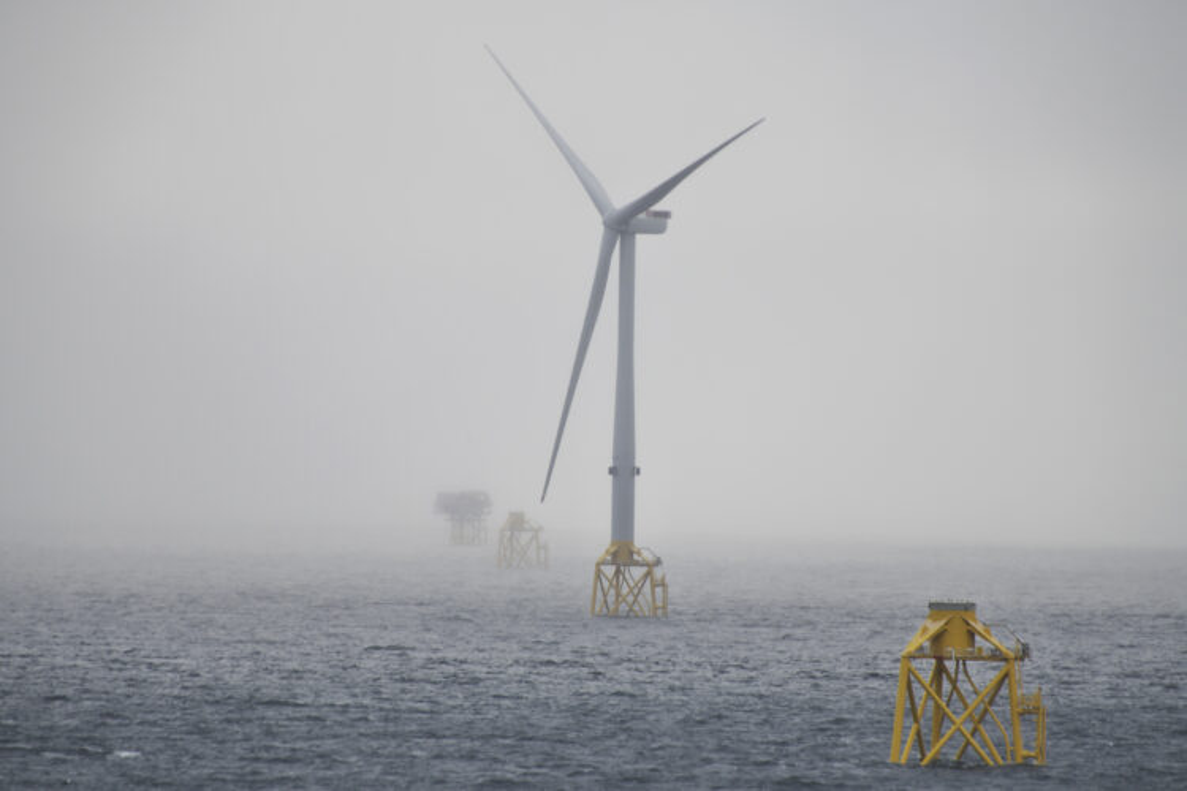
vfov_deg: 3.4
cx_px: 594
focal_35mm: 400
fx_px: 13188
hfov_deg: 5.2
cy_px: 396
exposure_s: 1/800
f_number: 5.6
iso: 400
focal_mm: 400
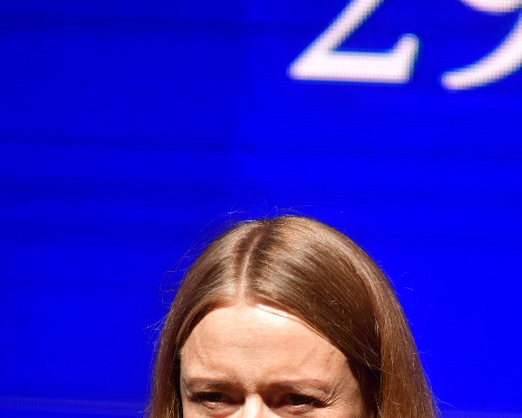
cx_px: 290
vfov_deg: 2.9
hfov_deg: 3.7
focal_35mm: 525
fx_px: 8109
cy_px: 467
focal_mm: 200
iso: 560
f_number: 2.8
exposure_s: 1/500
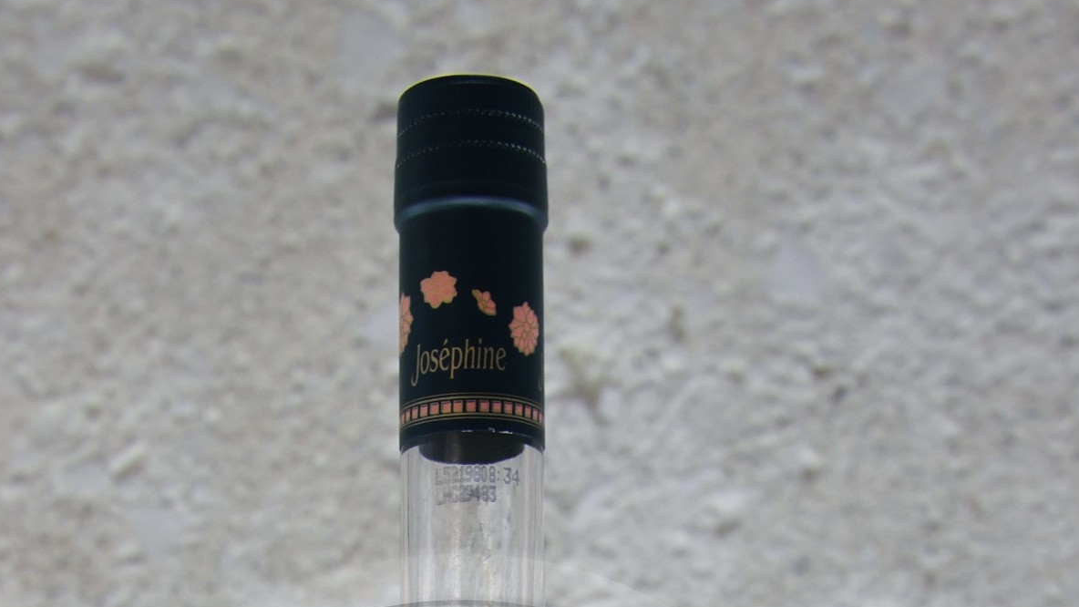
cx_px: 461
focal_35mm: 102
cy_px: 980
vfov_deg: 11.3
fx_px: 2918
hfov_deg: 20.9
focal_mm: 48
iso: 800
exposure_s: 1/40
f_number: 7.1
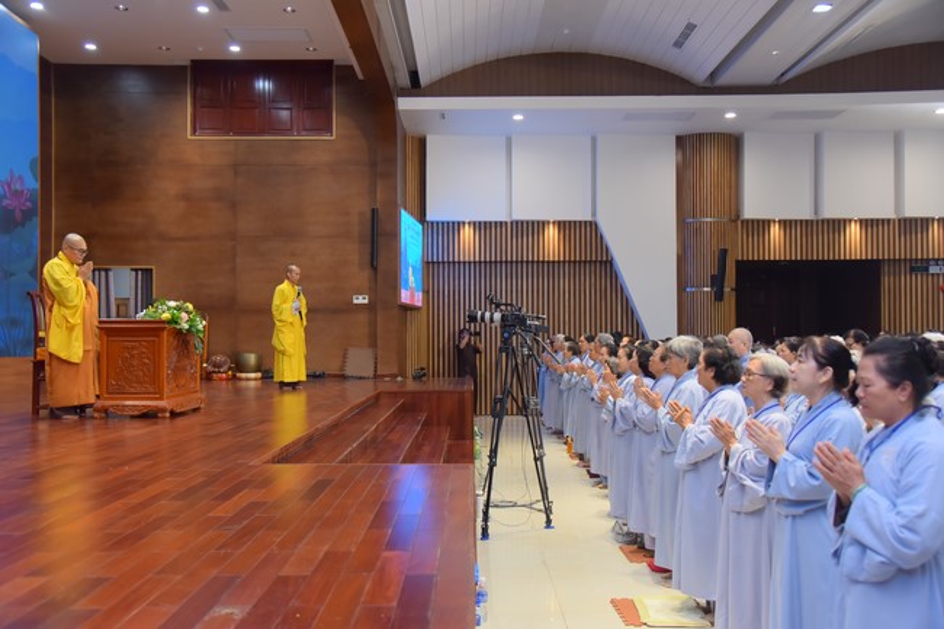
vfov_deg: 37.8
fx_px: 917
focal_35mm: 35
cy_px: 314
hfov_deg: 54.4
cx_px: 472
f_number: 5
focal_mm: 35
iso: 1250
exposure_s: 1/125
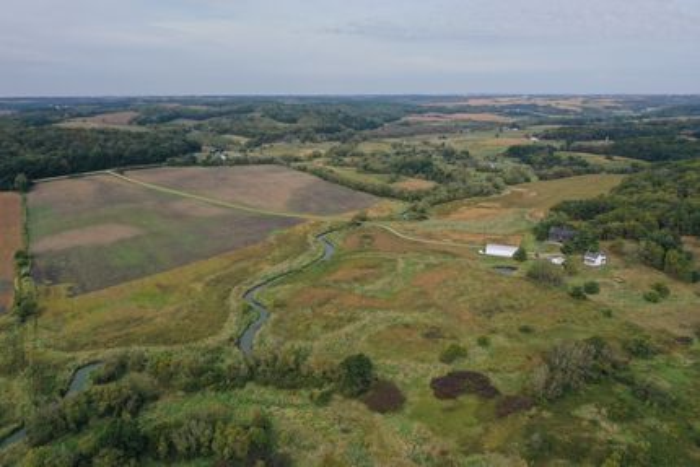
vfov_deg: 46.4
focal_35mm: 28
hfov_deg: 65.5
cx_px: 350
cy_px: 234
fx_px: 545
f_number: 5.6
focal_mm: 10.26
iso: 100
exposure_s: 1/500
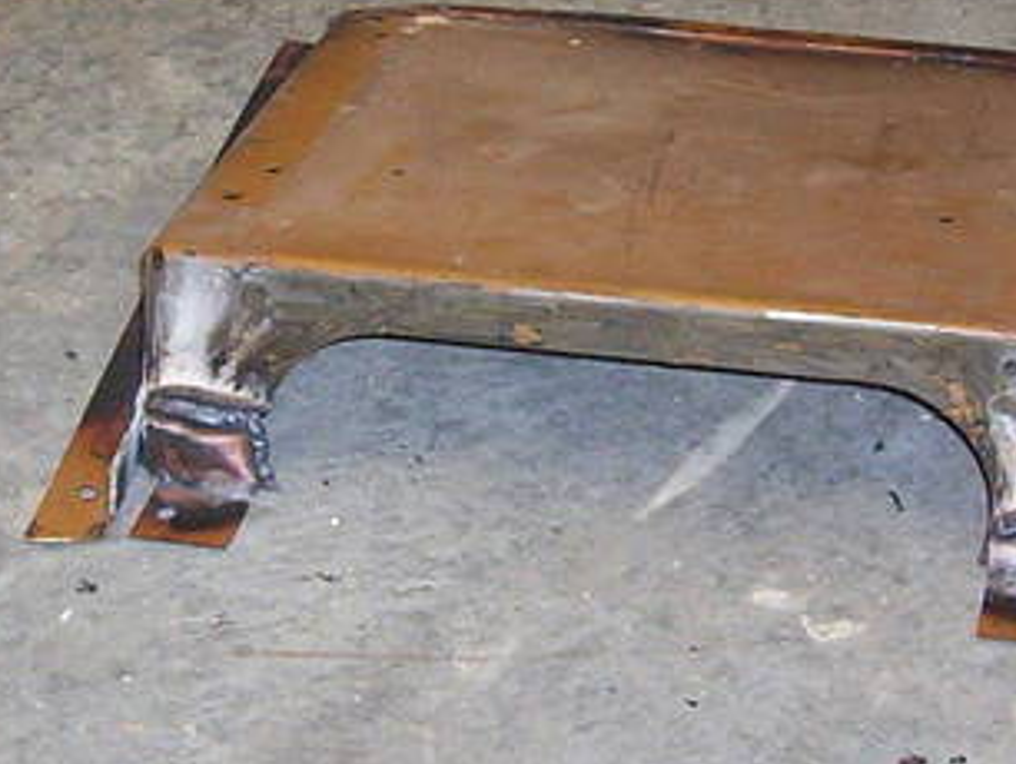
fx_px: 3349
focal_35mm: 114
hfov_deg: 17.2
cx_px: 717
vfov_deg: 13.0
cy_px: 301
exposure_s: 1/60
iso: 140
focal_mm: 5.77
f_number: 2.73
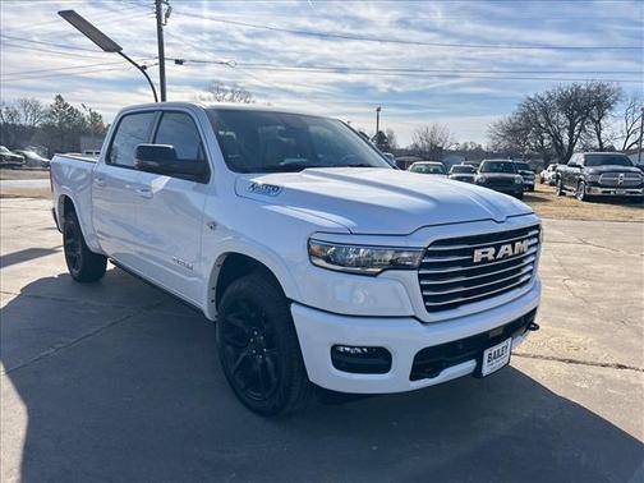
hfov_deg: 67.3
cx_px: 322
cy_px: 242
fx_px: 484
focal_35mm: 26
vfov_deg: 53.1
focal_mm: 5.7
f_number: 1.5
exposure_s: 1/5587
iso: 50
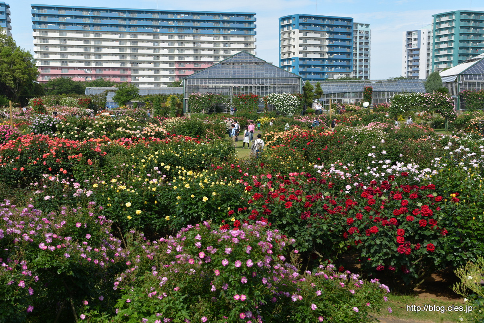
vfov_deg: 28.1
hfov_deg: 41.1
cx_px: 242
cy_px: 162
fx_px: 646
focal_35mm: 48
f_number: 8
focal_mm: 48
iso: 100
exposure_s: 1/200
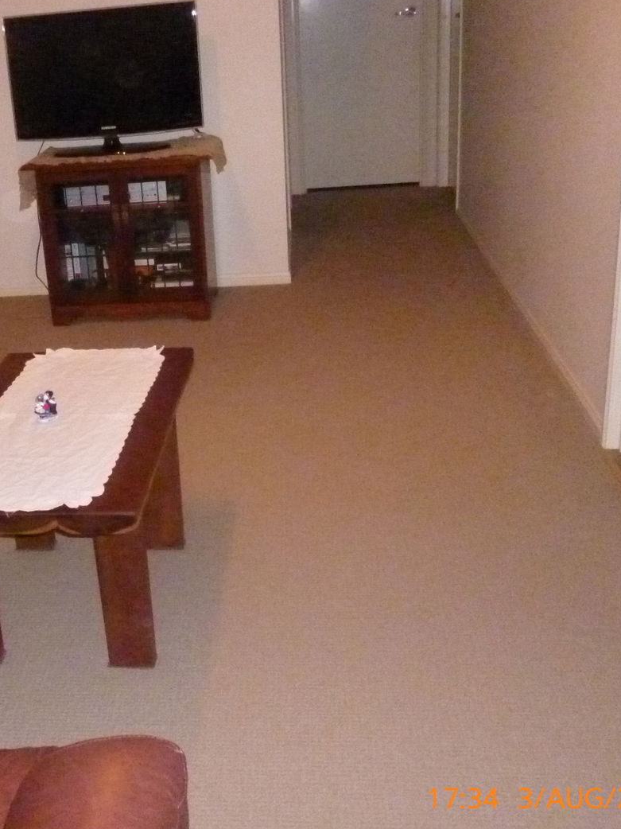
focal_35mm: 43
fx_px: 1029
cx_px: 127
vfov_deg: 43.9
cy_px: 416
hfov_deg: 32.7
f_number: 3.1
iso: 1600
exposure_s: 1/60
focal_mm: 5
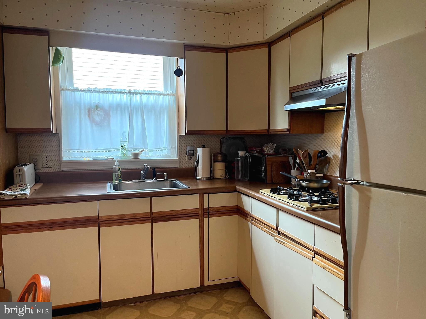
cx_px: 213
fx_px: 320
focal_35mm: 26
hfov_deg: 67.3
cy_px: 160
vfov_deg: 53.1
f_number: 1.6
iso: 100
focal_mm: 5.1
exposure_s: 1/60
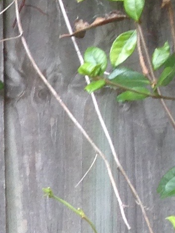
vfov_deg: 8.3
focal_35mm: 227
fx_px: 1531
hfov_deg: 6.1
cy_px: 481
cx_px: -333
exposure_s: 1/30
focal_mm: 4.12
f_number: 2.4
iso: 50
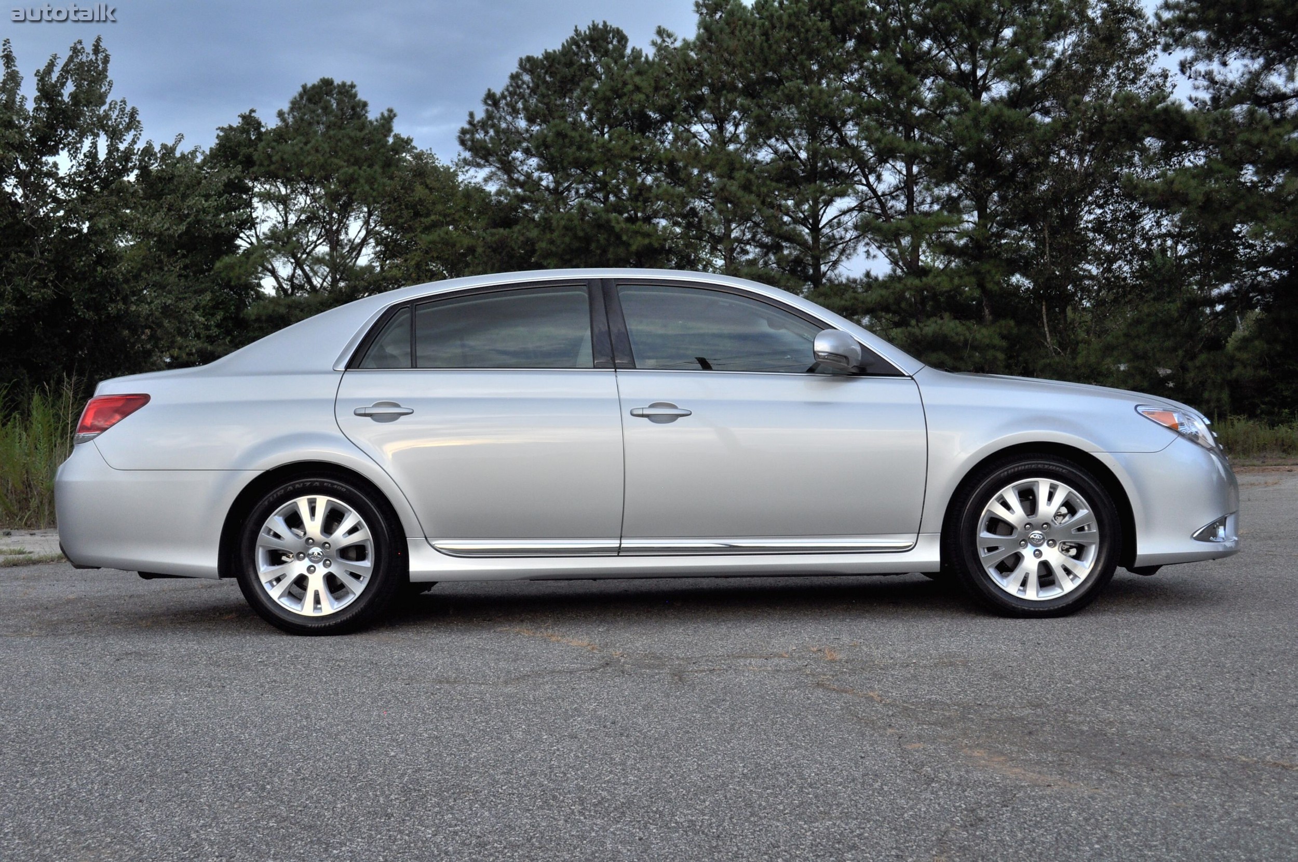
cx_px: 649
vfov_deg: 31.8
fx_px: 1513
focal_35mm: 42
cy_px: 431
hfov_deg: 46.4
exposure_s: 1/200
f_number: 7.1
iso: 200
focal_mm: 28
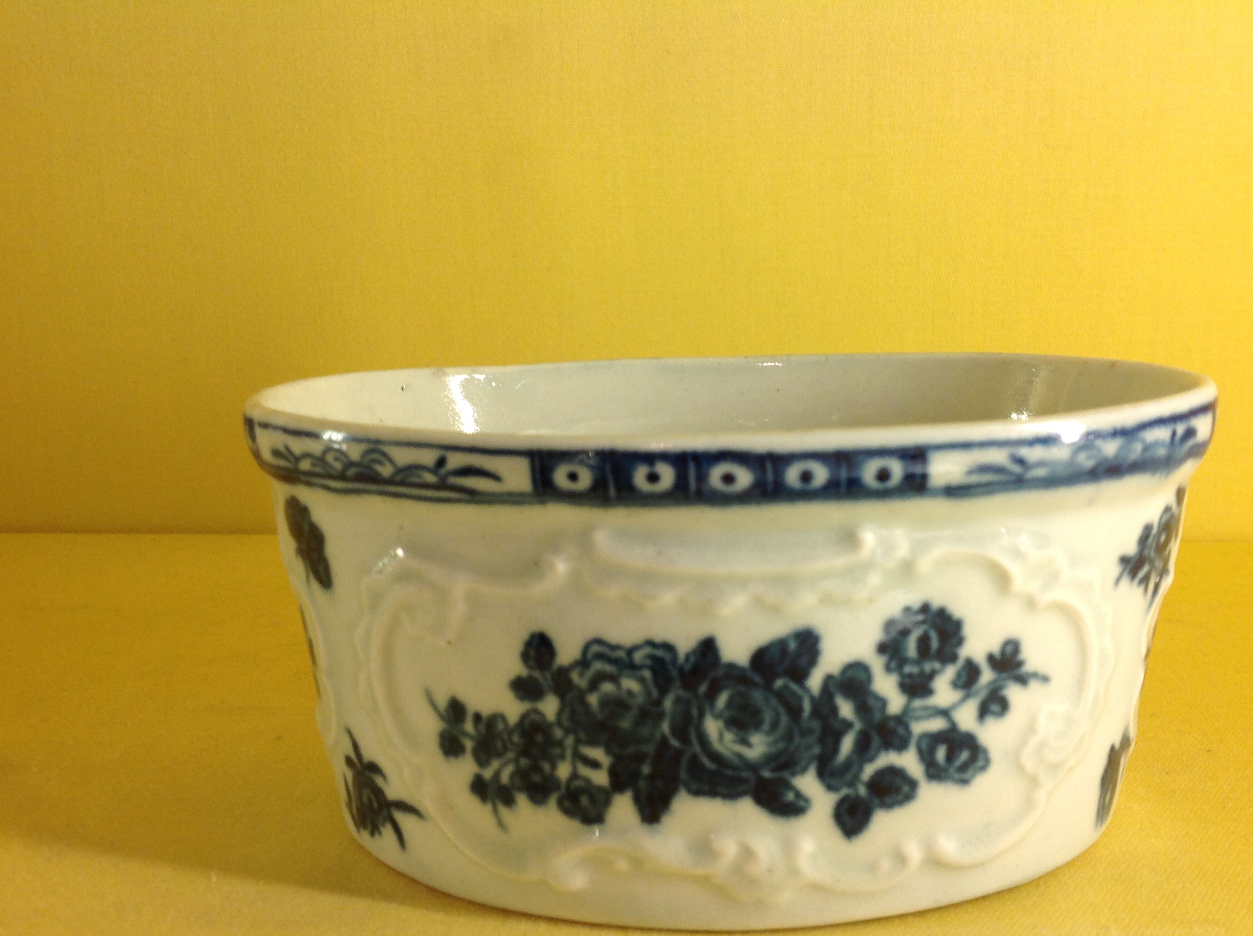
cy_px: 507
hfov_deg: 49.0
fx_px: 1373
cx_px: 680
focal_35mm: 38
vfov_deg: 37.6
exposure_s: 1/50
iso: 64
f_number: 2.4
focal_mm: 4.28
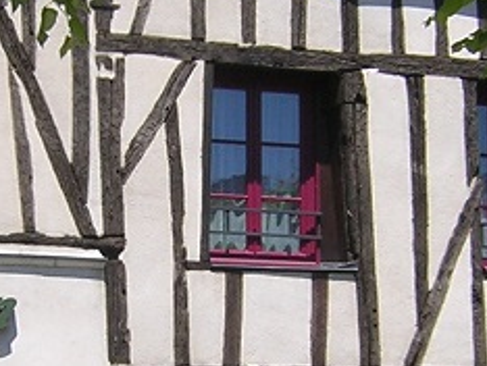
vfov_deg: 12.1
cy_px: 233
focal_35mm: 123
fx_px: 1732
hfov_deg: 16.0
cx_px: 225
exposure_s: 1/329
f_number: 5.2
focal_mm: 4.7
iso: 100
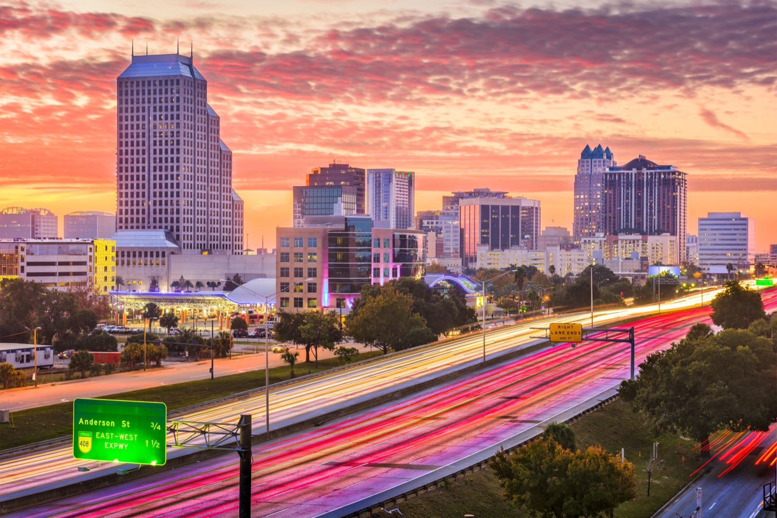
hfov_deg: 32.4
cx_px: 388
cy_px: 259
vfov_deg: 21.9
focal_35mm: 62
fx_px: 1338
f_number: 6.3
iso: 31
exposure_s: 6
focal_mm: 62
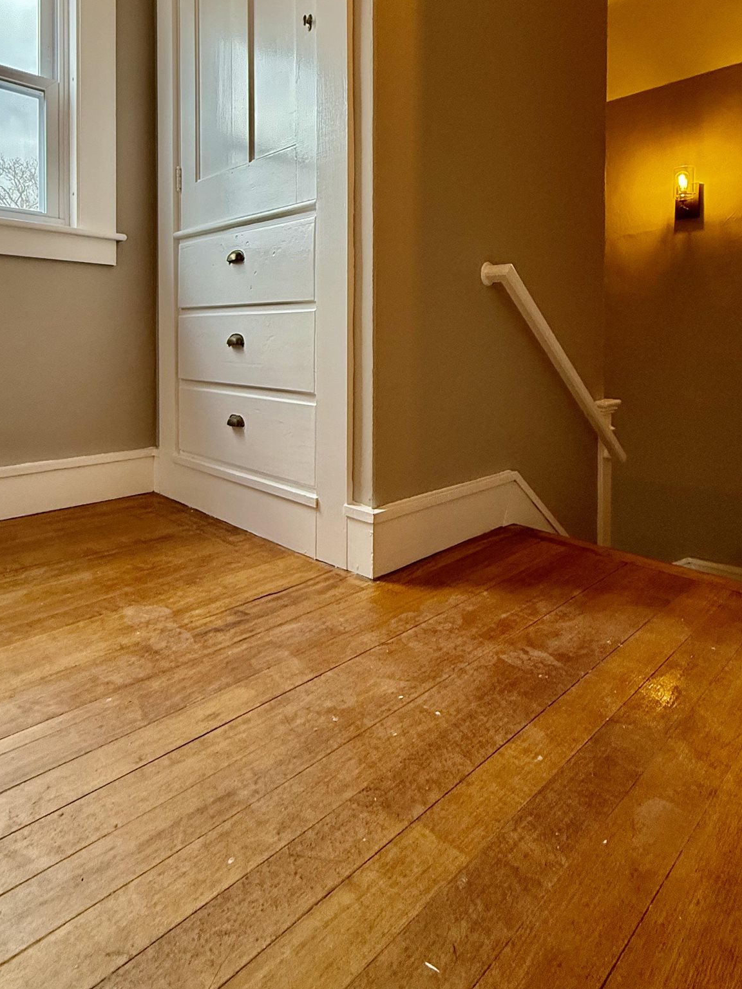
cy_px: 357
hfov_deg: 63.4
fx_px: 600
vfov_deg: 77.3
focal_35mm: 21
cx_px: 396
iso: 320
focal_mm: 2.22
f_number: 2.2
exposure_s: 1/120
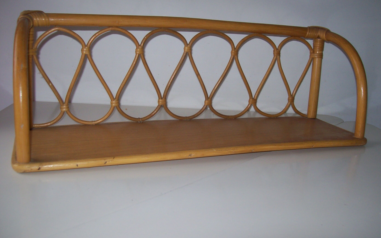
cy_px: 110
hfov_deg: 50.4
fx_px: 405
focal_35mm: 39
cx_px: 191
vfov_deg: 32.8
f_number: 2.7
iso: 80
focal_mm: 6
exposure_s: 1/64
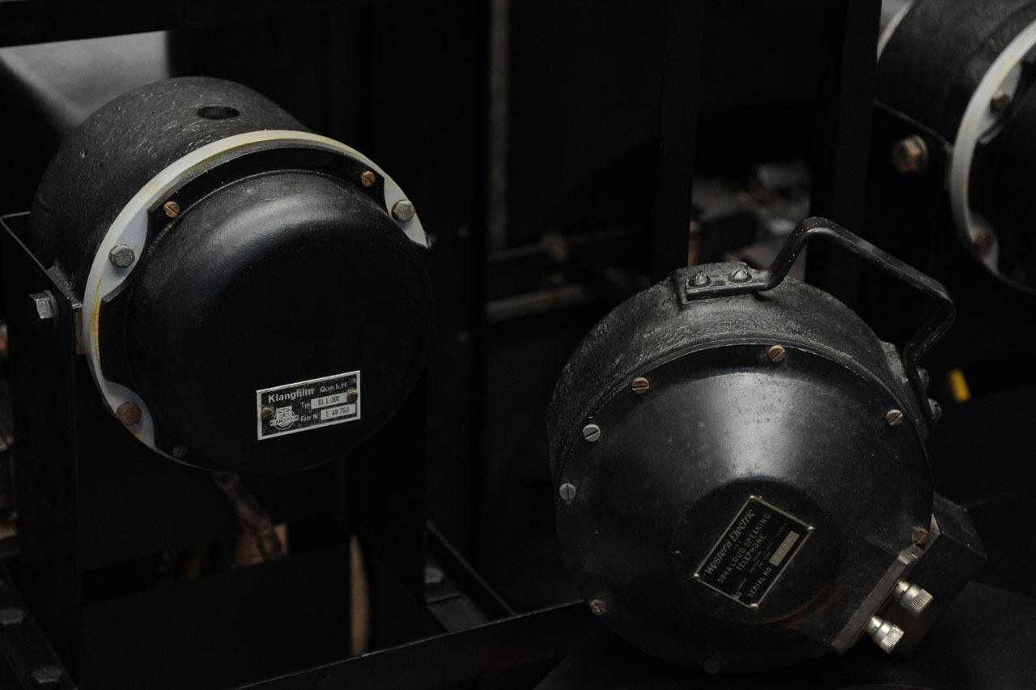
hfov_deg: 20.4
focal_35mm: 100
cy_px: 345
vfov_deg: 13.7
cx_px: 518
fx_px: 2876
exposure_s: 1/100
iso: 3200
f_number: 5
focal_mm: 100
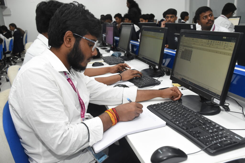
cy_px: 82
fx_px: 235
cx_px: 122
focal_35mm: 34
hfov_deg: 55.1
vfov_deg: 38.4
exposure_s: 1/125
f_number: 5
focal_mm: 23
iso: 1600
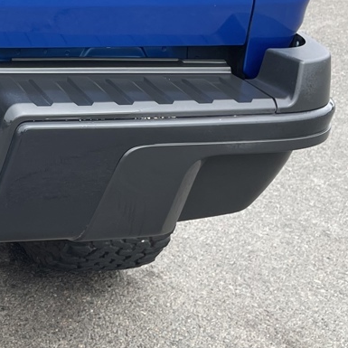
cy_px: -54
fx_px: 978
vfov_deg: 19.2
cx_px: -247
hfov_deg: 17.1
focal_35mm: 86
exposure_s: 1/690
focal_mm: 4.2
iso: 32
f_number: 1.6
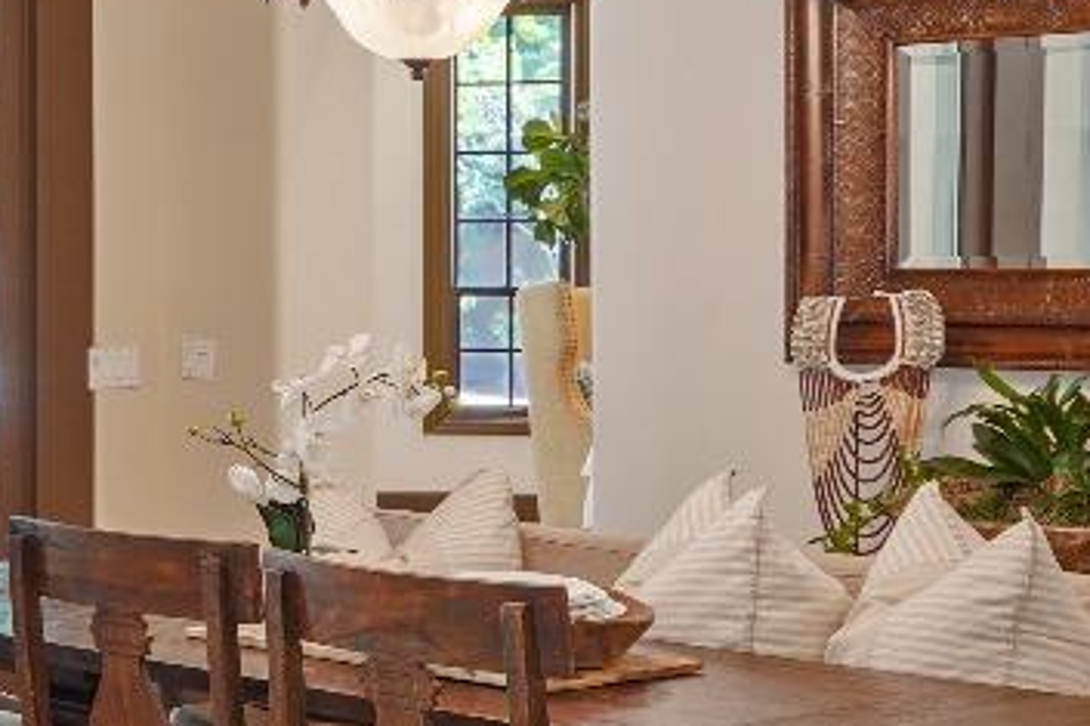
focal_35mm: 85
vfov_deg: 16.0
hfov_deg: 18.8
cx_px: -837
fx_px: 2572
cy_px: 216
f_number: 8
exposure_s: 1/2.5
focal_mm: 20
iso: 400
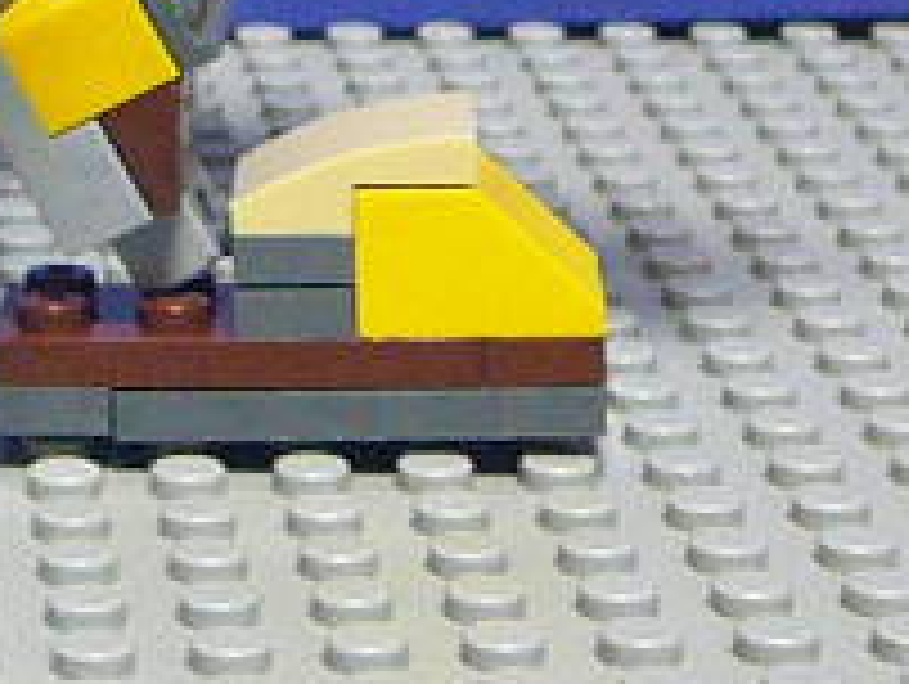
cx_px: -454
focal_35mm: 194
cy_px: -554
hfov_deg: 9.9
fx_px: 5100
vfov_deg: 7.4
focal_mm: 5.8
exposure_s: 1/8
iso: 200
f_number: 3
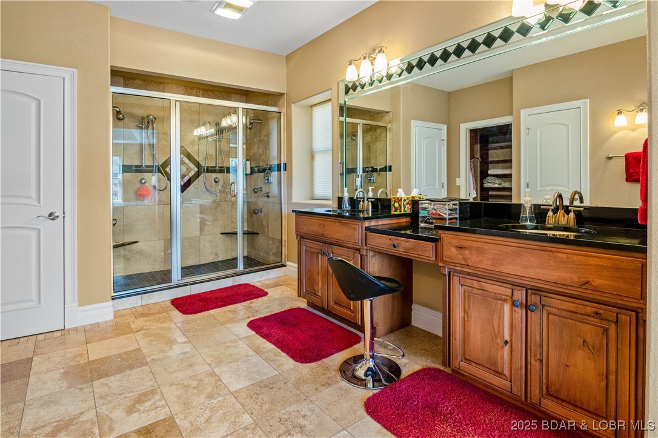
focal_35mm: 18
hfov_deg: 90.0
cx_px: 329
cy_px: 219
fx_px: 329
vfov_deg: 67.3
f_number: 7.1
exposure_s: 1/30
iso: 320
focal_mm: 12
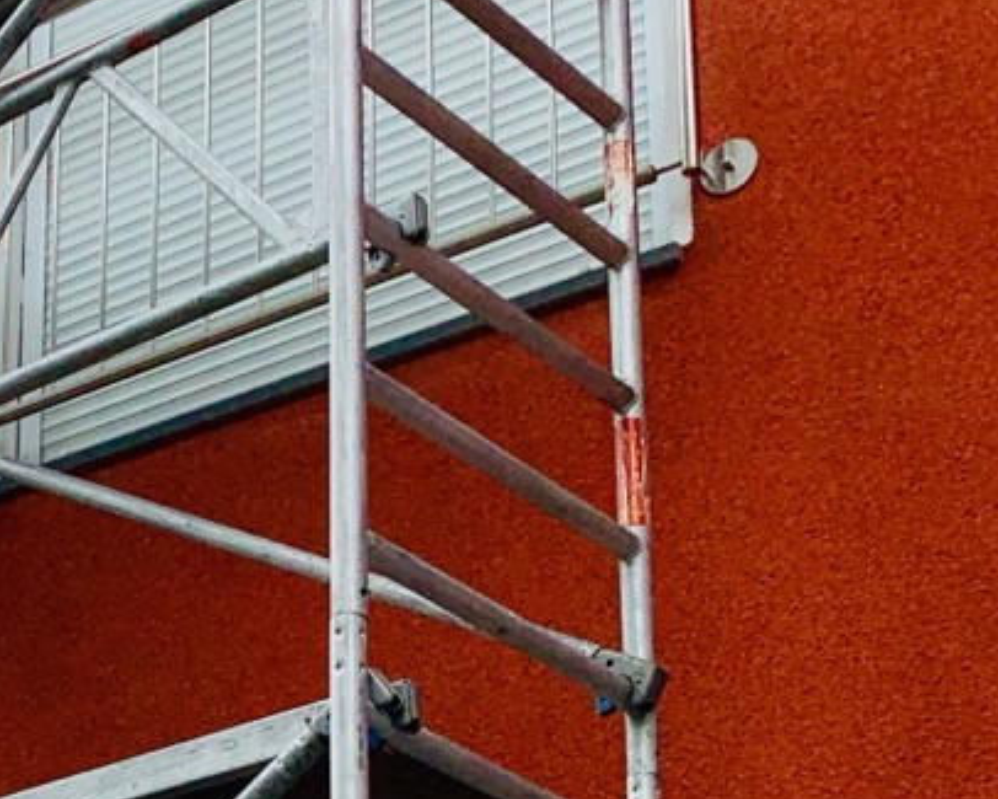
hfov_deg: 17.9
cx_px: -317
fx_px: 2954
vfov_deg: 14.7
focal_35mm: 100
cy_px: 1050
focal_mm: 4.25
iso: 25
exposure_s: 1/771
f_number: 1.8
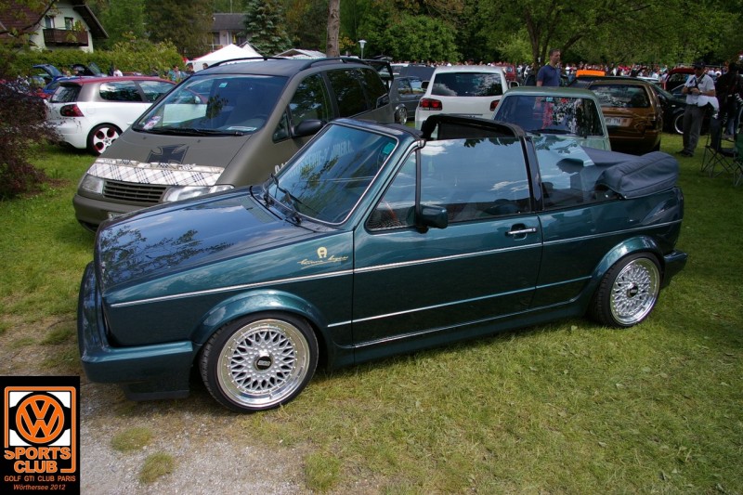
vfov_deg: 47.9
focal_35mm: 27
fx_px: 557
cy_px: 248
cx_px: 372
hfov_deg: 67.4
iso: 200
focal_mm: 18
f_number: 4.5
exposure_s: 1/500
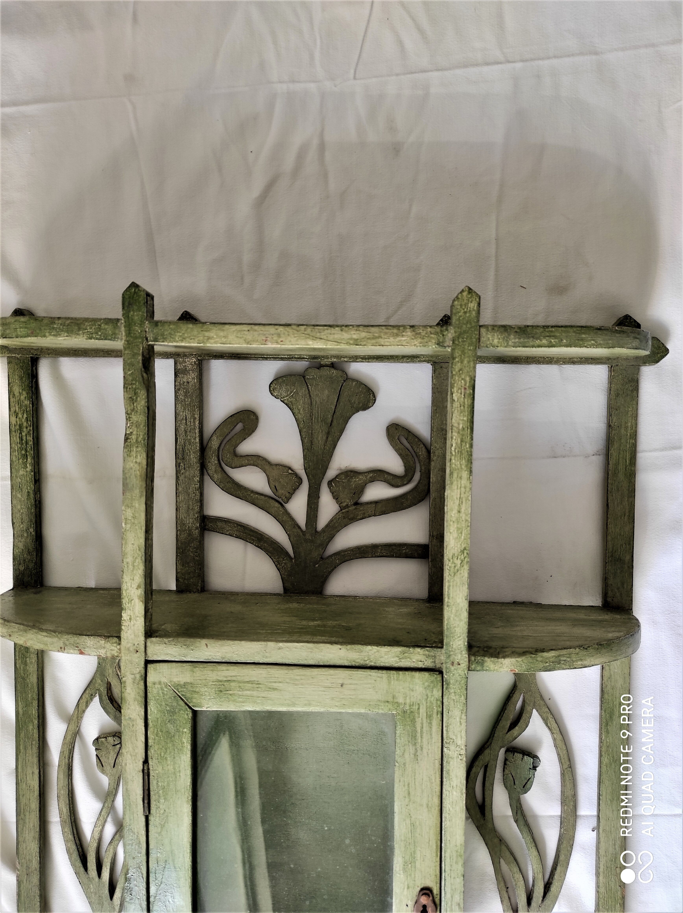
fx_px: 659
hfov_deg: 54.8
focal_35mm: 25
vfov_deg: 69.4
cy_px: 456
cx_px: 342
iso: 100
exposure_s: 1/101
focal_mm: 5.43
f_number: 1.89
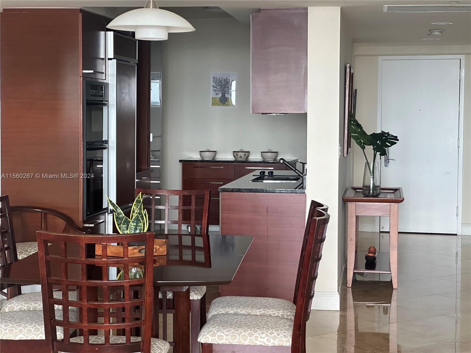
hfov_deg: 25.3
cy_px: 176
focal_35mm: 77
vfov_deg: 19.1
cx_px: 236
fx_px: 1048
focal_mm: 9
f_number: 2.8
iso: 400
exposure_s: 1/60
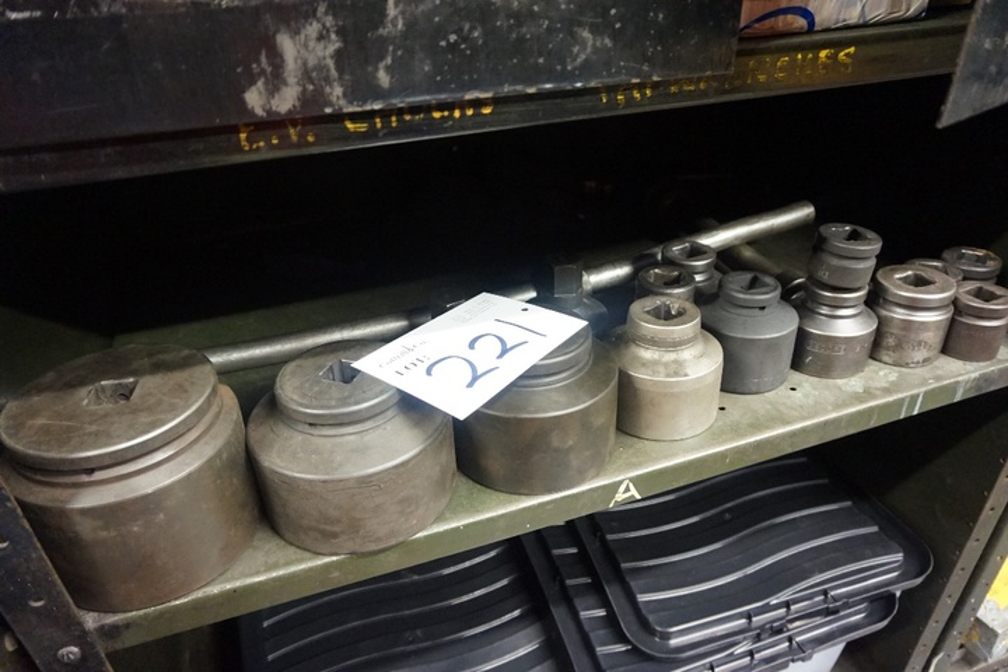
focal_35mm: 24
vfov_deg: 53.1
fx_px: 672
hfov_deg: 73.7
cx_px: 504
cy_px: 336
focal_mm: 16
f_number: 3.5
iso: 3200
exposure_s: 1/20
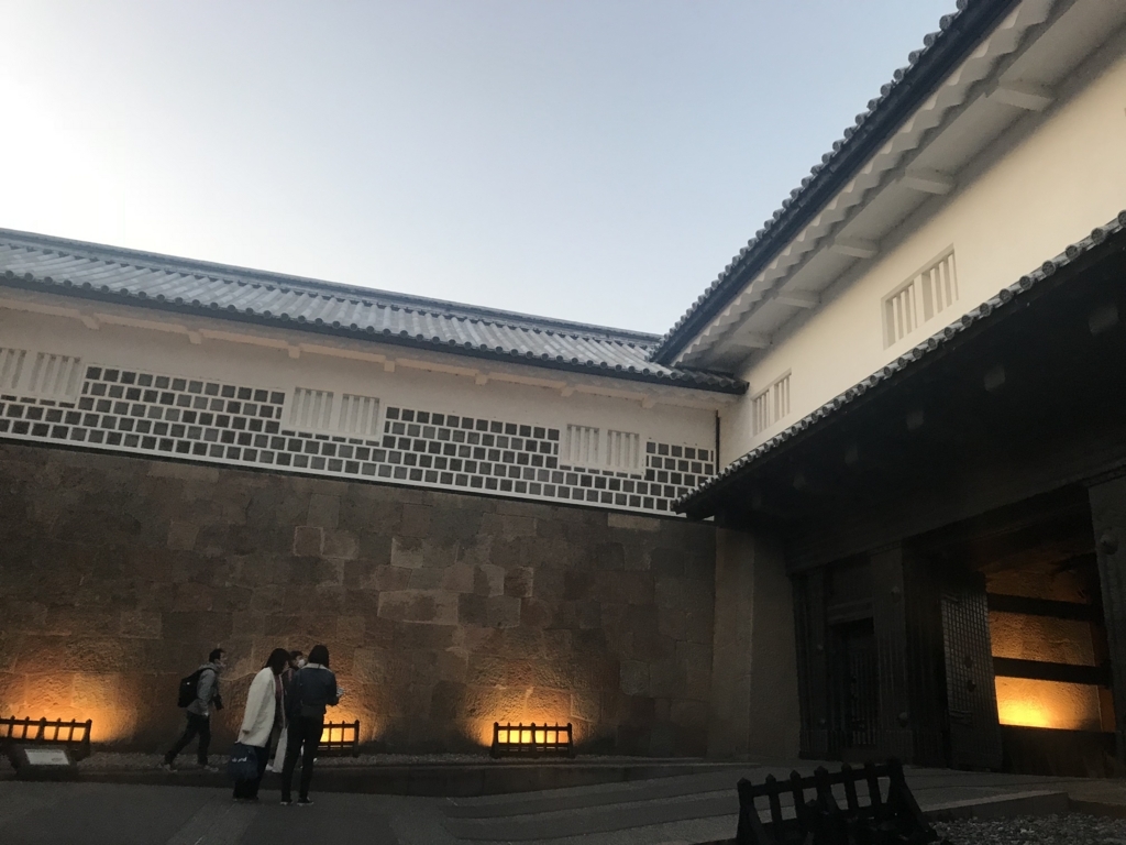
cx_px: 563
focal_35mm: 28
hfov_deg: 63.4
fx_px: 911
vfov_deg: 49.7
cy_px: 422
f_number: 1.8
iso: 40
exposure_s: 1/30
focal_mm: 3.99
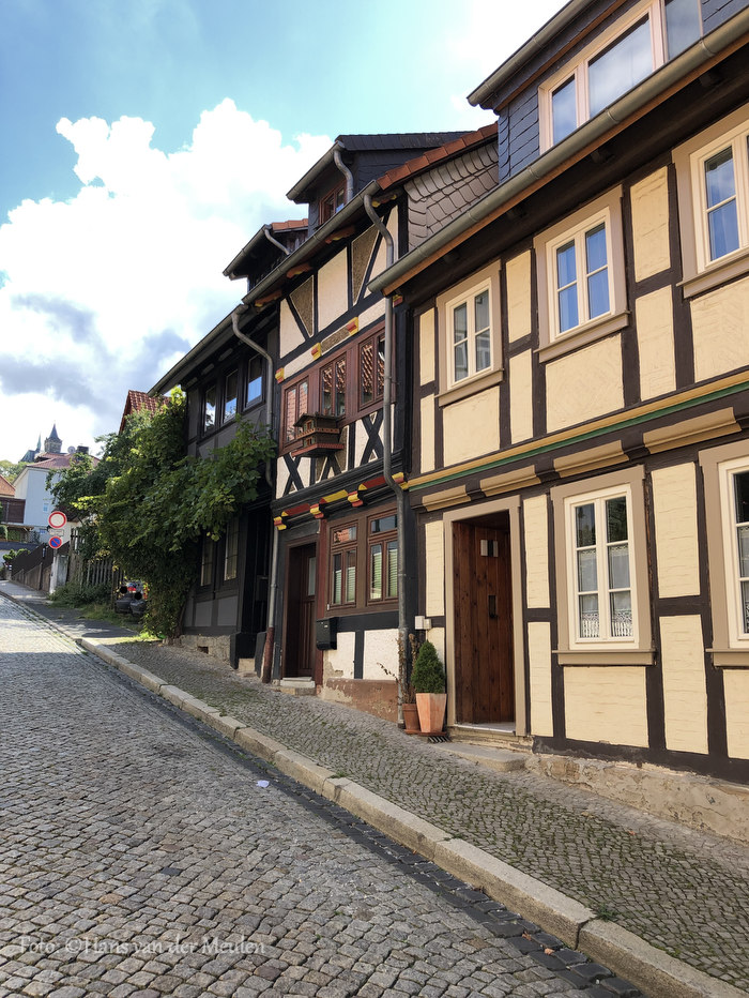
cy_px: 499
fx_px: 807
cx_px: 374
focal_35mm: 28
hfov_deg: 49.8
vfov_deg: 63.4
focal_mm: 3.99
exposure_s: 1/615
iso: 20
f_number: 1.8
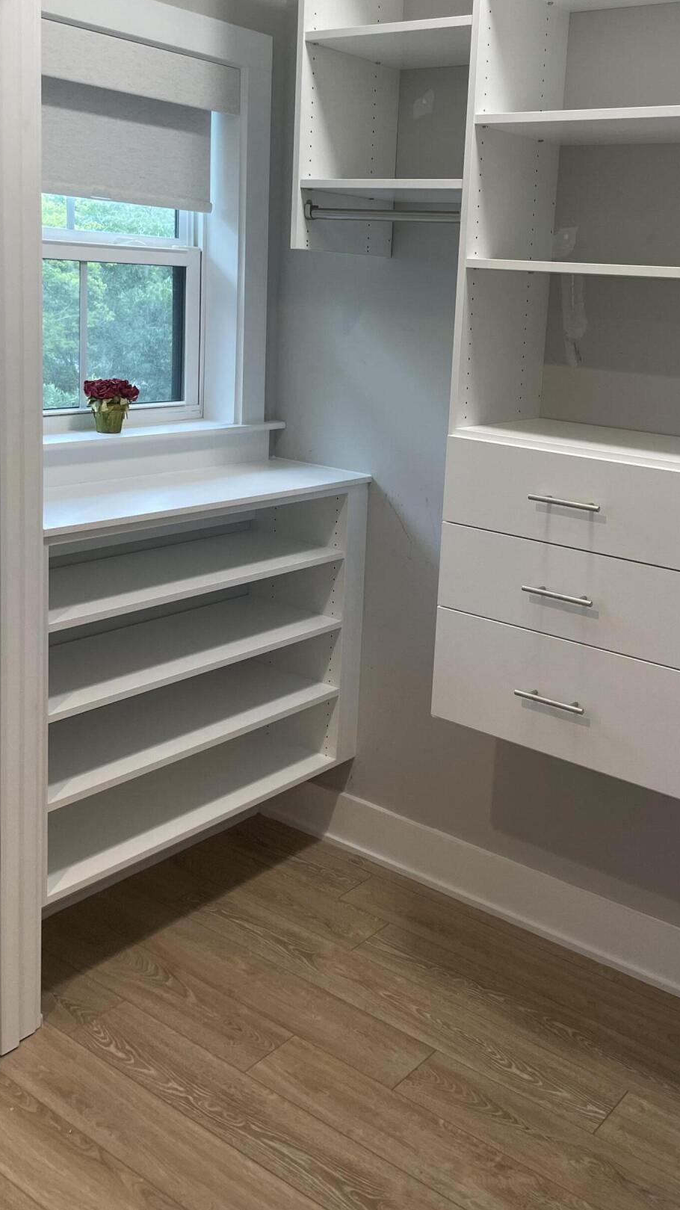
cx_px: 430
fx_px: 1123
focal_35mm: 35
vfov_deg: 56.2
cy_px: 479
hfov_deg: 33.5
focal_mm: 4.2
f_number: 1.6
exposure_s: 1/63
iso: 80
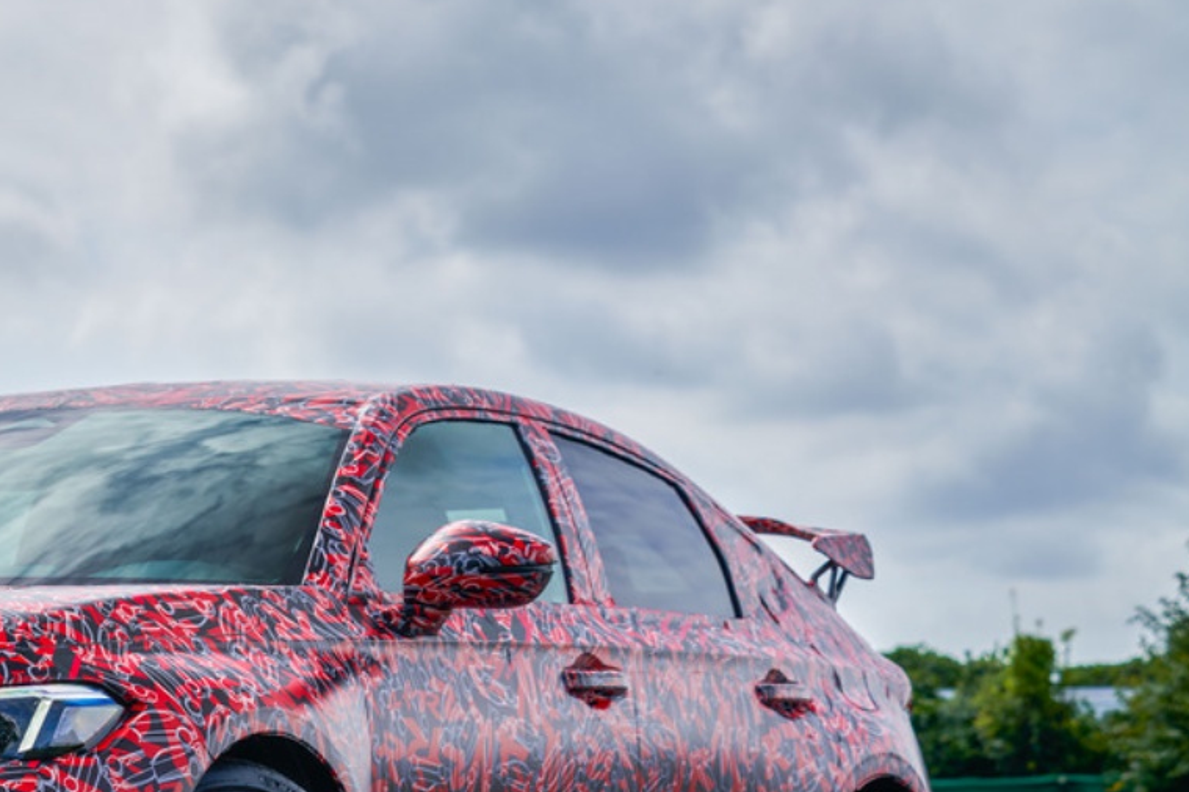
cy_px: 763
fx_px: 5152
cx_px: -53
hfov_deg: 13.0
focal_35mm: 156
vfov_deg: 8.8
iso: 100
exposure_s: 1/350
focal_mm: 74
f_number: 5.6
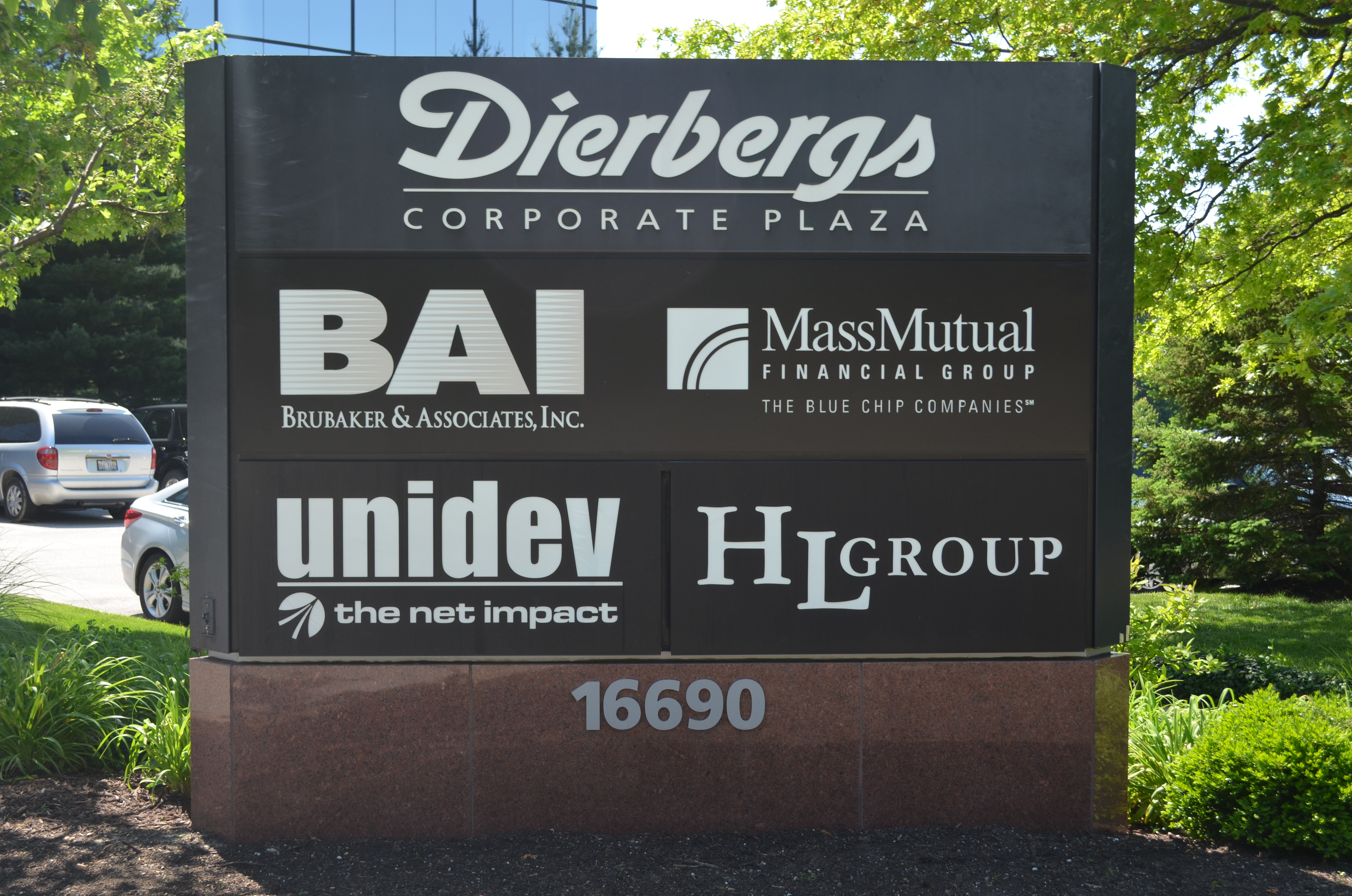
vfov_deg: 26.4
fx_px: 1911
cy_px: 448
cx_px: 676
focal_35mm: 51
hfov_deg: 39.0
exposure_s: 1/250
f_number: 8
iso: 200
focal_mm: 34
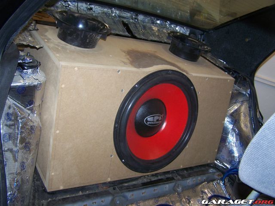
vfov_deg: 37.7
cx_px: 138
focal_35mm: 38
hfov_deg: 49.0
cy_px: 103
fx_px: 302
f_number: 2.8
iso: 80
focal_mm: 6.3
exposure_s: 1/60
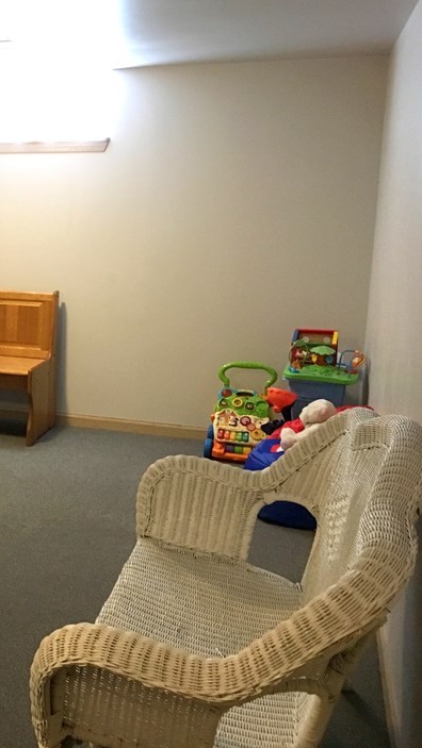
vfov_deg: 44.5
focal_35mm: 46
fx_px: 914
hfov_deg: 23.4
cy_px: 342
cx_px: -103
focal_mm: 4.15
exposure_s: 1/20
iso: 200
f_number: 2.2
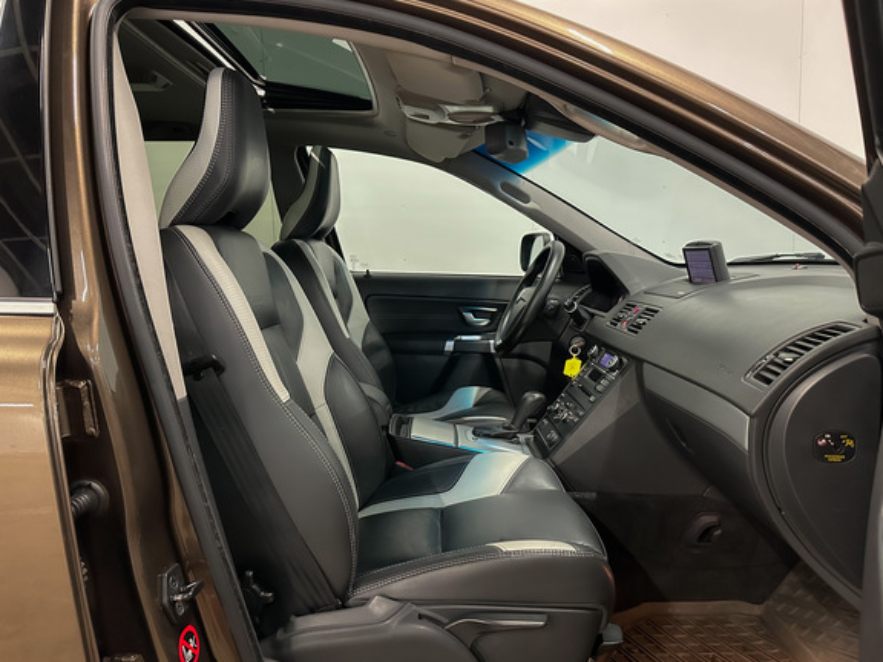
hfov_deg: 69.4
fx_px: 638
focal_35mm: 25
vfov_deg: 54.9
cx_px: 429
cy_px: 337
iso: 800
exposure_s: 1/50
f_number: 1.78
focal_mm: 6.86
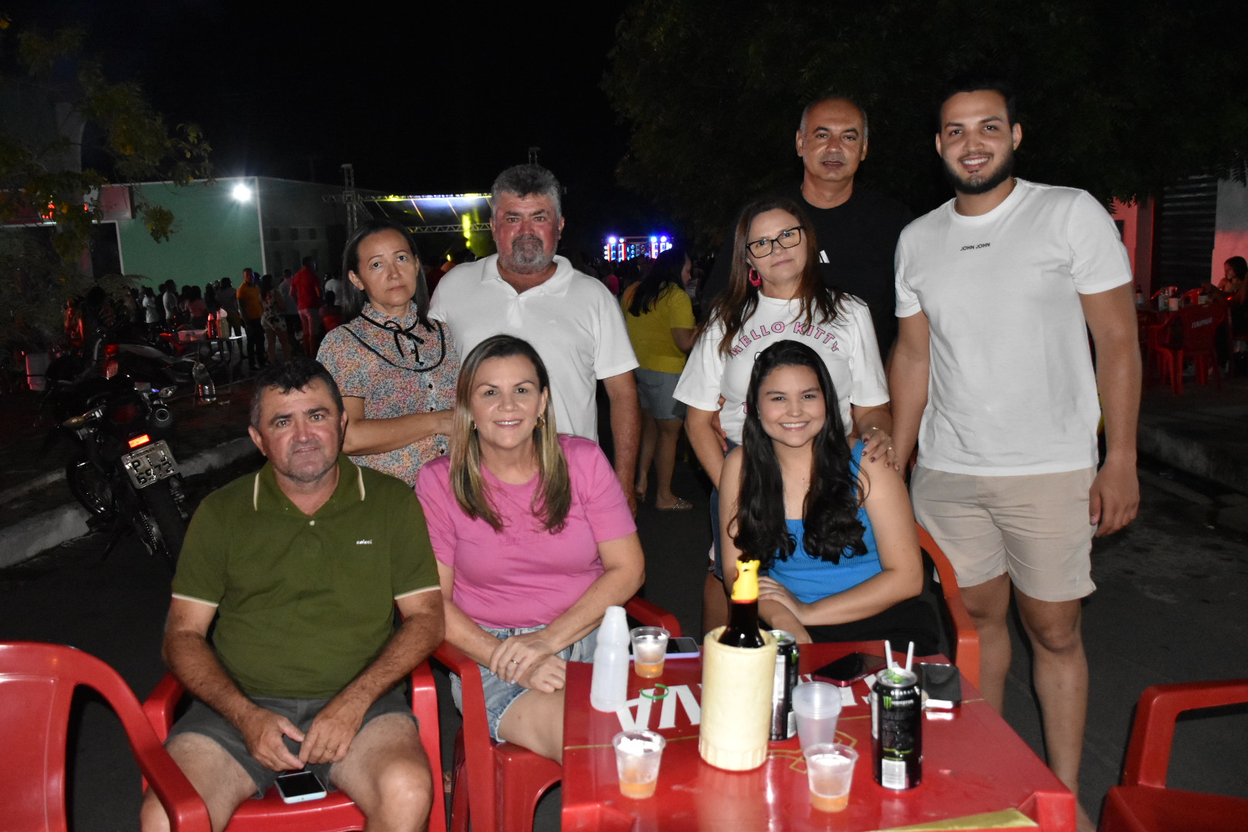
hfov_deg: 61.9
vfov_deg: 43.6
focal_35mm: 30
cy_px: 416
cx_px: 624
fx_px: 1040
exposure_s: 1/100
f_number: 3.5
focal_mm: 20
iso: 3200
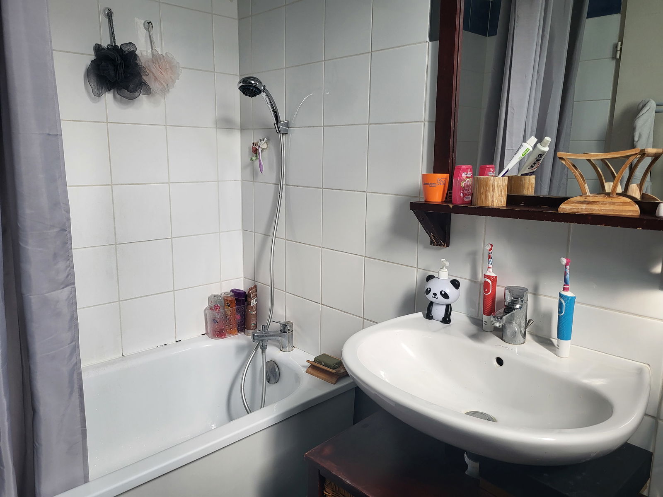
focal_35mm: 26
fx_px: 498
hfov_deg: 67.3
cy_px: 248
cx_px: 332
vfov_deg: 53.1
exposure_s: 1/100
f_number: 1.8
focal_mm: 5.4
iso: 125
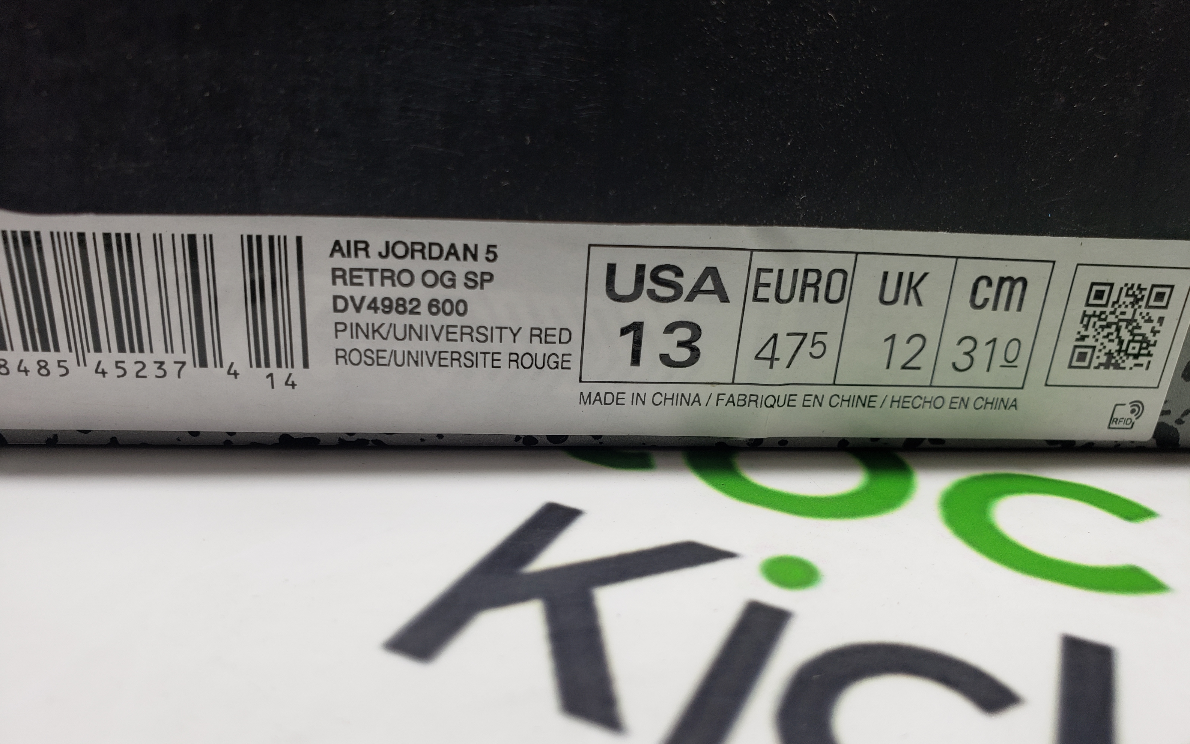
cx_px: 598
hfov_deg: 66.5
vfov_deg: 44.3
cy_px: 439
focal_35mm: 28
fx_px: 908
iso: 50
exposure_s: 1/100
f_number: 2.4
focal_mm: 4.3
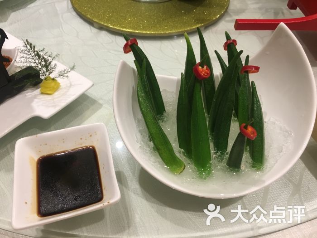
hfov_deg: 61.7
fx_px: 266
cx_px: 158
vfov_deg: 48.2
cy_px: 119
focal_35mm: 29
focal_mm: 4.15
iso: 125
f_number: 2.2
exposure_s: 1/33
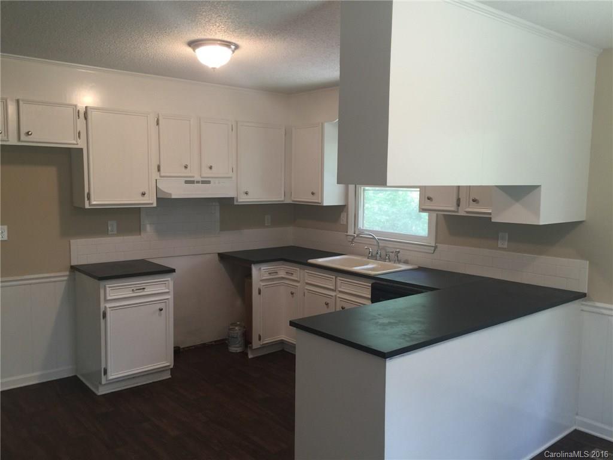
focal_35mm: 29
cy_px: 230
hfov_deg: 61.7
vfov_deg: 48.2
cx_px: 306
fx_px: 514
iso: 32
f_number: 2.2
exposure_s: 1/30
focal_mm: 4.15
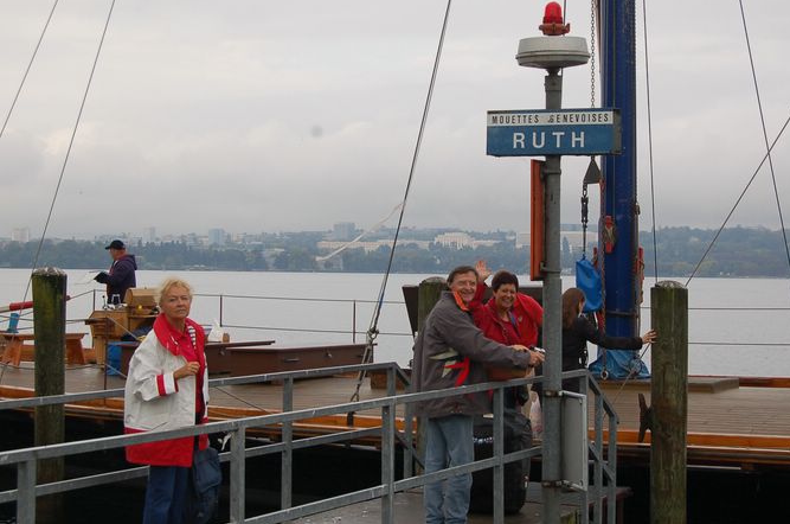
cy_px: 215
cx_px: 436
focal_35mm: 72
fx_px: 1577
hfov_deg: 28.1
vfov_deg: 18.8
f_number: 8
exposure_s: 1/250
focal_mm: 40
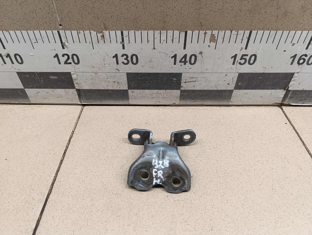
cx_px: 156
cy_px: 118
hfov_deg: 73.8
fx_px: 208
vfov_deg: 59.0
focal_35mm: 23
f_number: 1.6
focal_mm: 6.14
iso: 400
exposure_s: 1/100
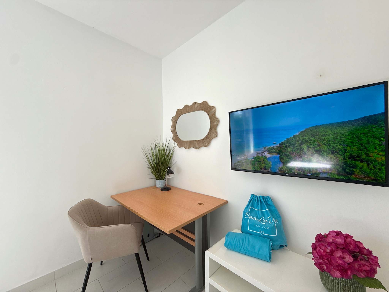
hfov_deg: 102.1
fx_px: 157
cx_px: 194
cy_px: 146
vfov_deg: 85.7
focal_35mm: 14
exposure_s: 1/156
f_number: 2.2
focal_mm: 2.22
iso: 50
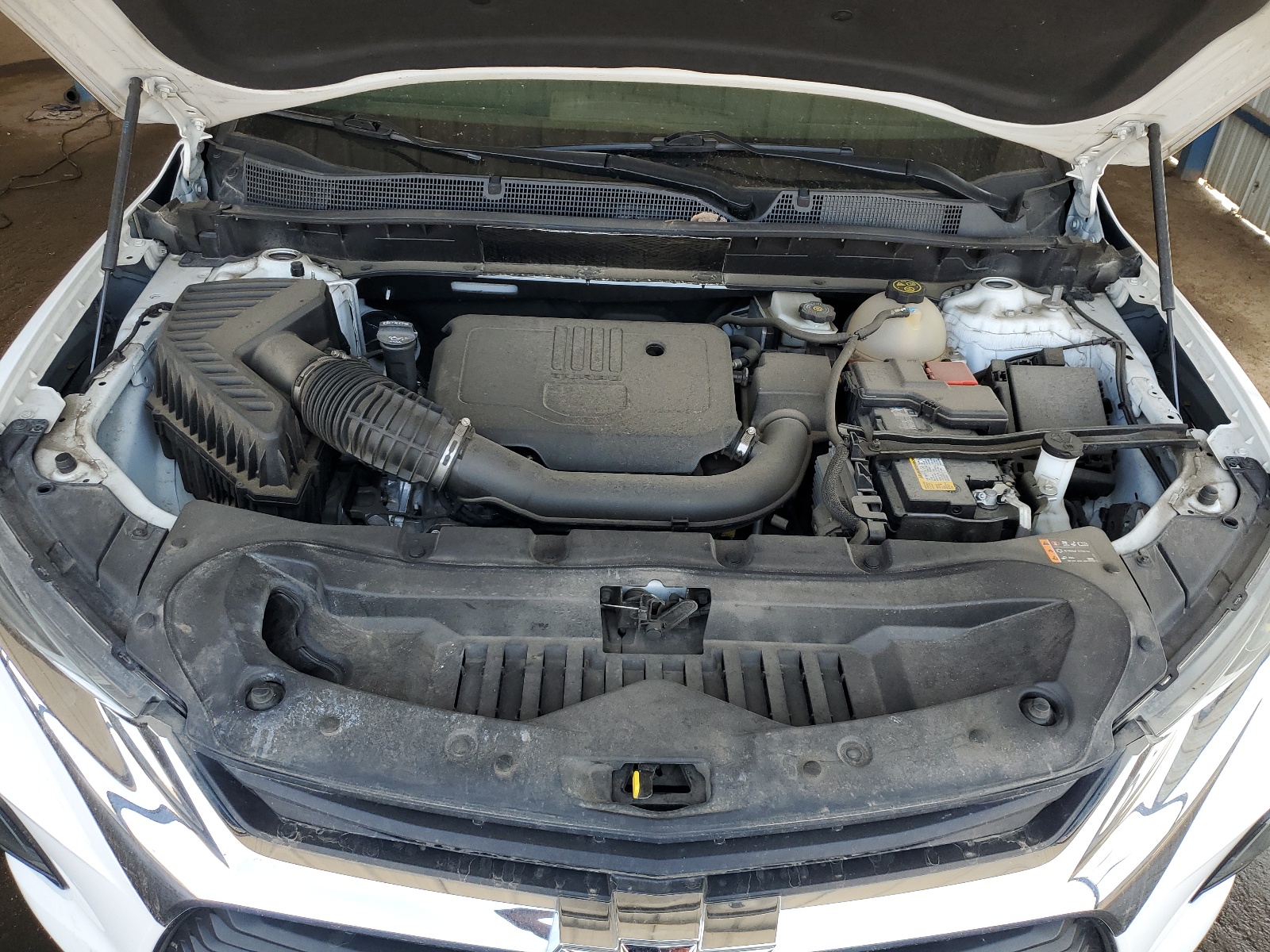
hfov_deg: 67.3
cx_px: 635
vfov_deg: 53.1
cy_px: 476
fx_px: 954
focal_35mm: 26
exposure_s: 1/303
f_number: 1.5
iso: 50
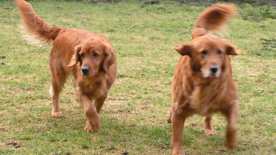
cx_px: 138
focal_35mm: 125
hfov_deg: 17.2
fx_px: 915
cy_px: 66
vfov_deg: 9.7
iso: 80
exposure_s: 1/125
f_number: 3.5
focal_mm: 17.4
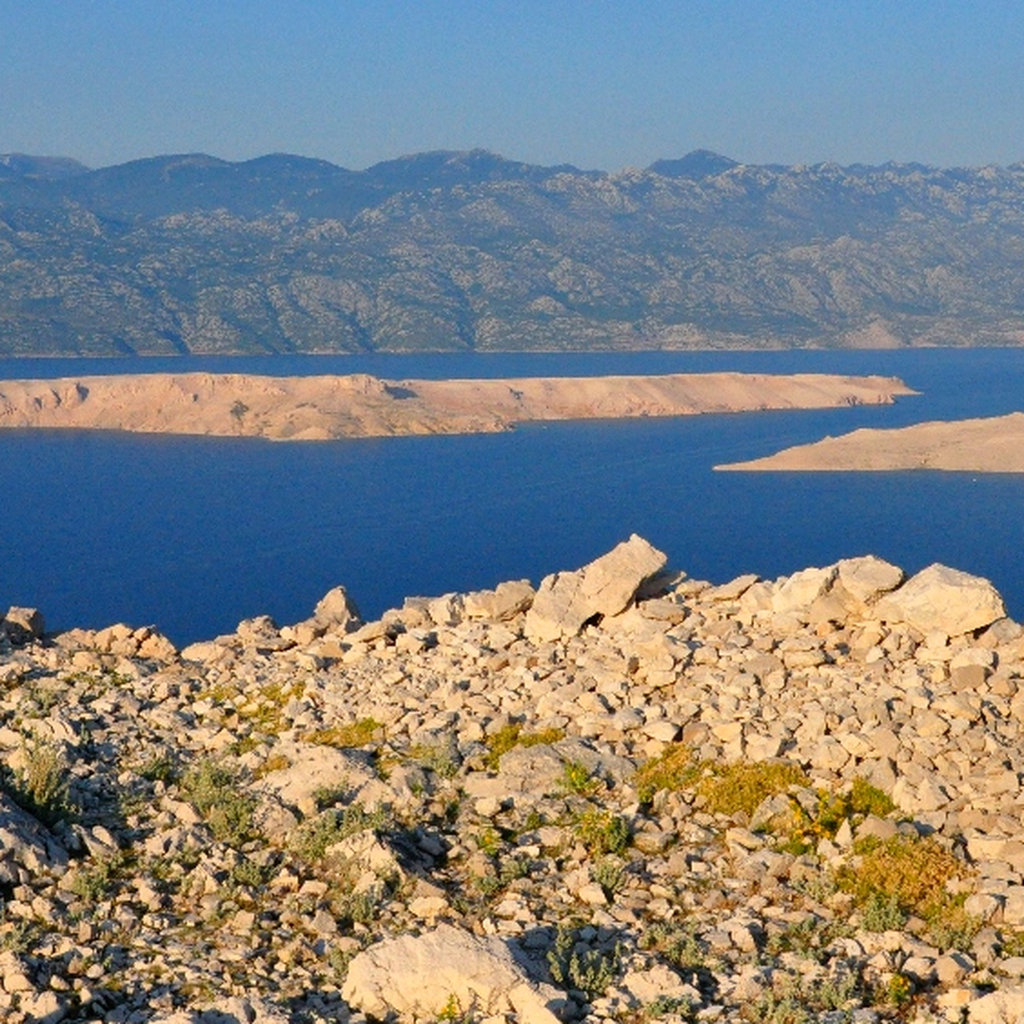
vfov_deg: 26.3
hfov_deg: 26.5
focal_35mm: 65
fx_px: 2175
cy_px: 346
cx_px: 485
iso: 1250
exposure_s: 1/1000
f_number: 13
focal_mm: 24
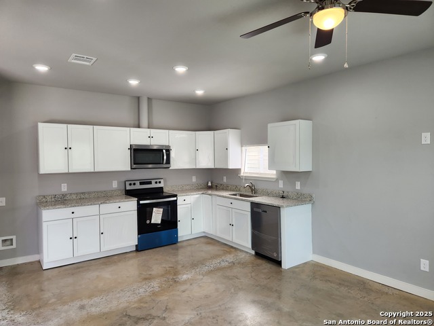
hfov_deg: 73.9
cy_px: 163
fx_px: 288
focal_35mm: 23
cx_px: 217
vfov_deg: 58.9
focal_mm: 5.4
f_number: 1.8
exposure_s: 1/180
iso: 100
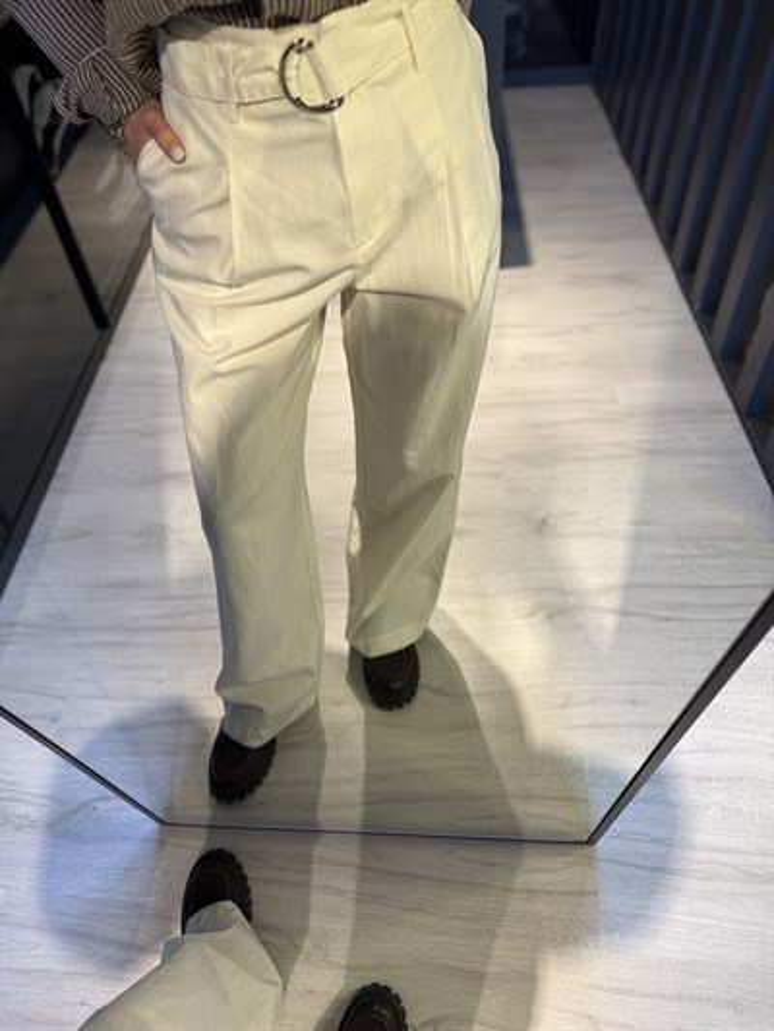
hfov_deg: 56.8
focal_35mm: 24
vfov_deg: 71.6
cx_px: 387
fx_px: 715
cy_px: 516
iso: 100
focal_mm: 6.76
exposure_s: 1/100
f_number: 1.78
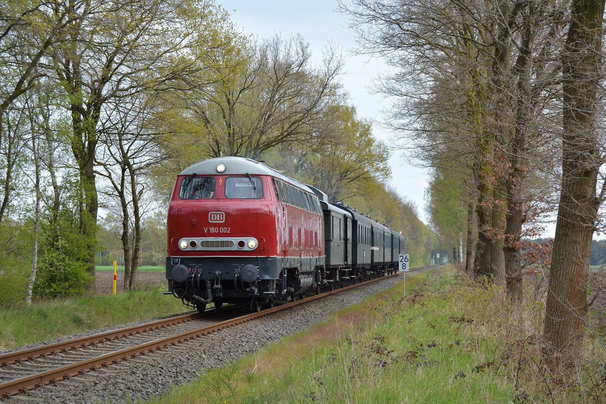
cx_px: 303
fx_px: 1389
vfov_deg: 16.6
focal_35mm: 82
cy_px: 202
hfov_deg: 24.6
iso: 250
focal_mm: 55
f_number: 6.3
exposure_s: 1/400
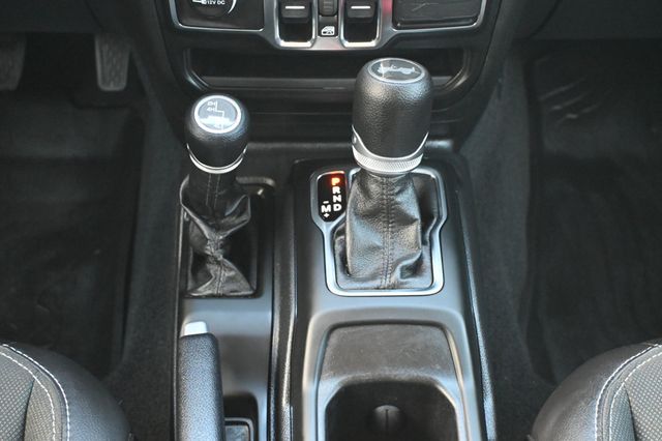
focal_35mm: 51
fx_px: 937
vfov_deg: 26.5
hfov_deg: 38.9
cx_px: 331
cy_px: 220
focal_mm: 34
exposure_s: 1/60
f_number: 5
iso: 5600
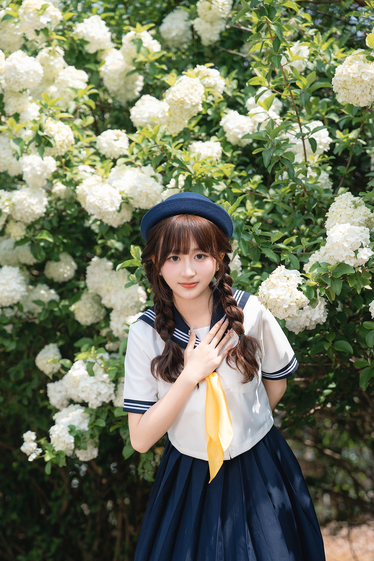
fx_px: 966
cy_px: 280
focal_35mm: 62
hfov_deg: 21.9
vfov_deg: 32.4
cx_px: 187
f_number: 2.8
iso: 100
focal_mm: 62
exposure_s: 1/800
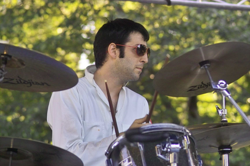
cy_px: 83
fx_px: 1243
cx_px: 125
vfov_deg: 7.7
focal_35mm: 179
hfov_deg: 11.5
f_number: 3.5
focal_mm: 105
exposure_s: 1/125
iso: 200
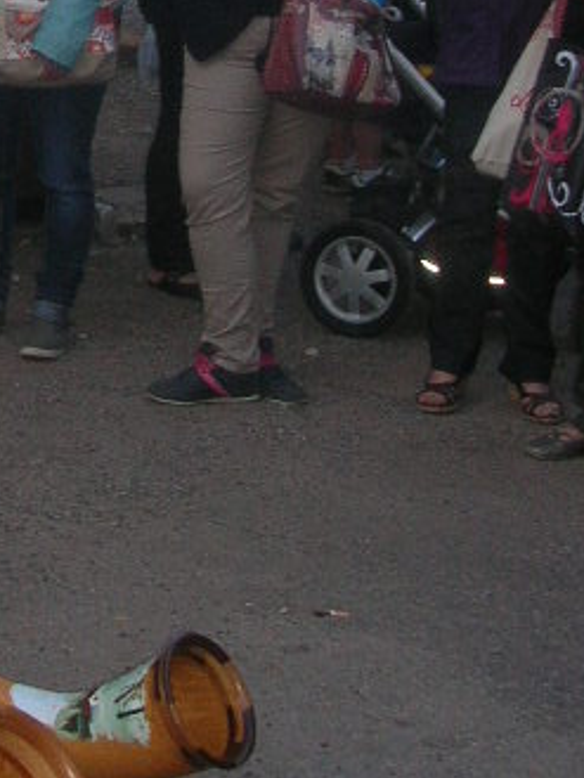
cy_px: -14
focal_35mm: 109
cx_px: 19
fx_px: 2450
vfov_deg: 17.6
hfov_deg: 13.4
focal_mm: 5.8
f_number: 2.8
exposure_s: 1/30
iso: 67
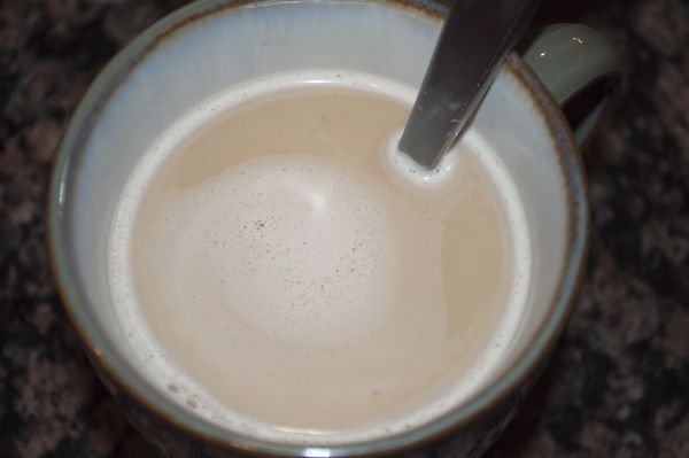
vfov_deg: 18.9
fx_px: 1377
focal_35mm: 72
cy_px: 229
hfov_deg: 28.1
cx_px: 344
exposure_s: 1/60
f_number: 5.6
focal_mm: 48
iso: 200
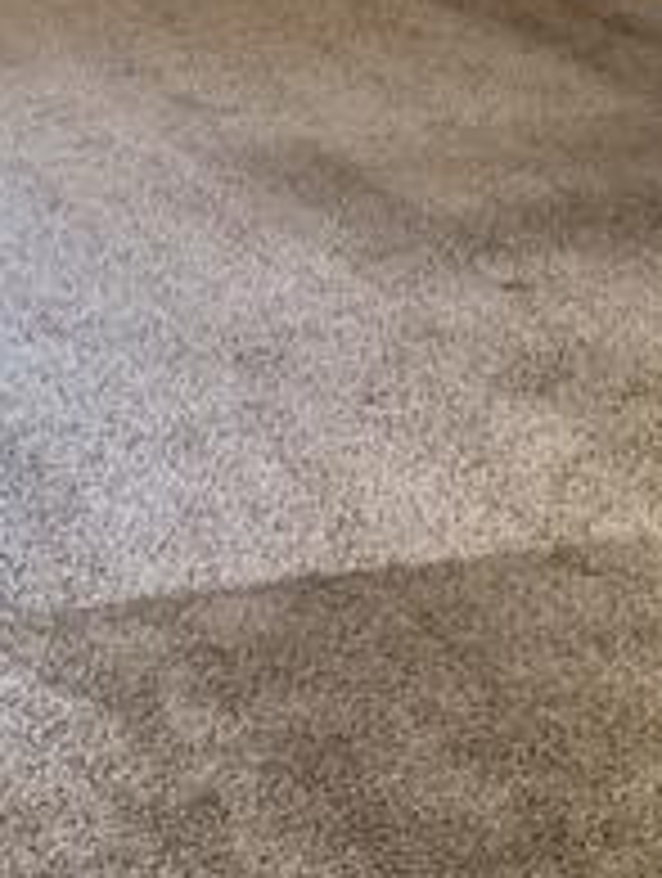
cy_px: 18
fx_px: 2414
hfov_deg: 15.3
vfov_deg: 20.0
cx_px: -5
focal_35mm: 95
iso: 25
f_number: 2.2
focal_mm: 4.15
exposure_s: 1/15
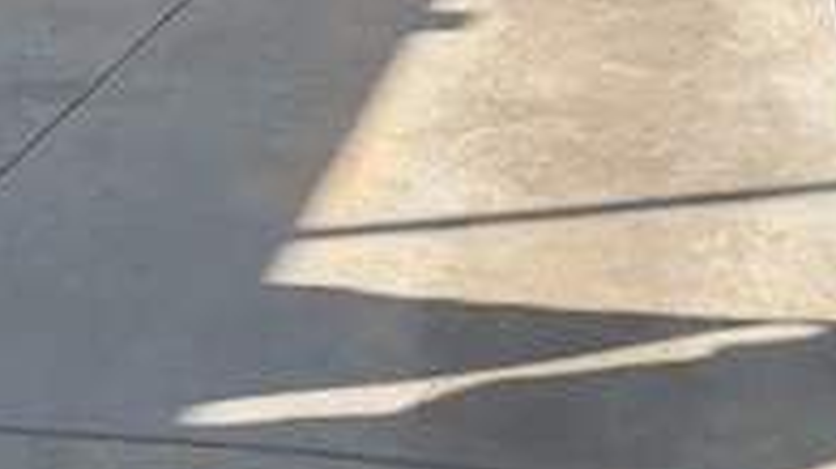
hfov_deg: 20.6
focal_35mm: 103
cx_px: 601
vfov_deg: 11.0
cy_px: -350
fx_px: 2282
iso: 16
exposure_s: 1/2227
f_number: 1.8
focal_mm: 3
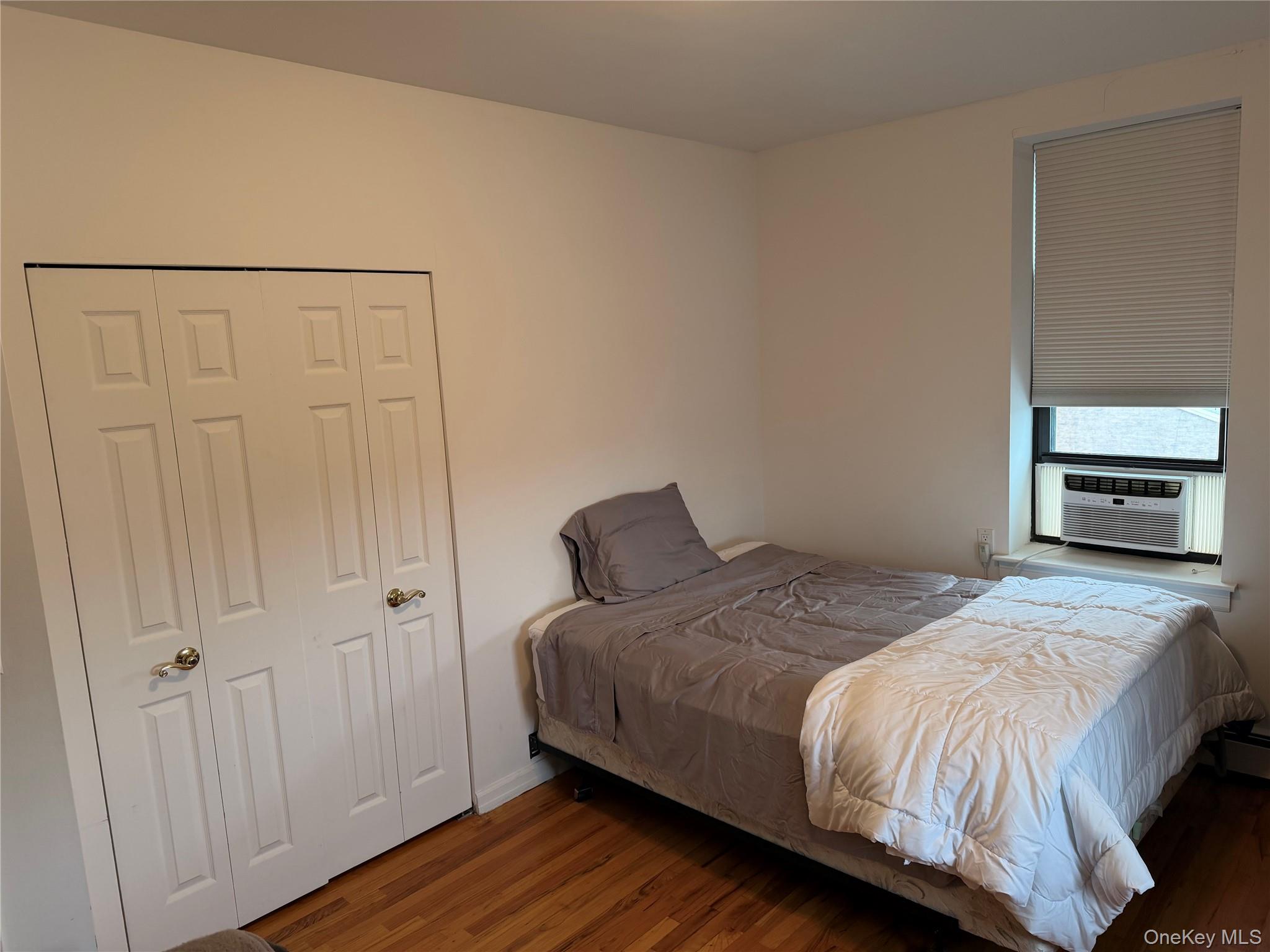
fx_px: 881
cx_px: 635
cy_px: 476
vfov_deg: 56.8
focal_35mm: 24
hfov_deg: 71.6
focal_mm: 6.76
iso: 160
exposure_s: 1/60
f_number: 1.78
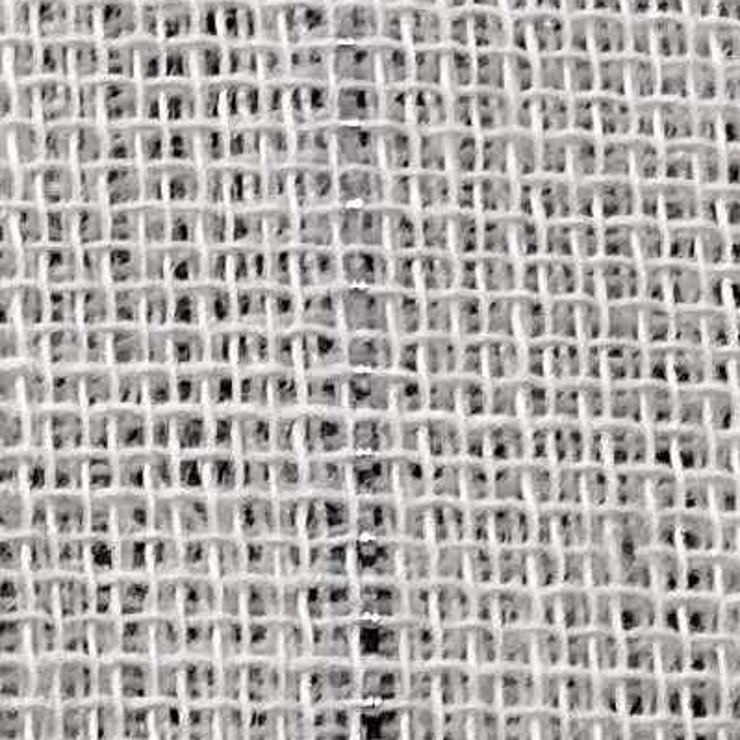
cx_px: 267
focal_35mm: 188
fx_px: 4547
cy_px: 2023
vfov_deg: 8.2
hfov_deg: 9.3
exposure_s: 1/50
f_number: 2
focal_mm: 2.78
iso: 160
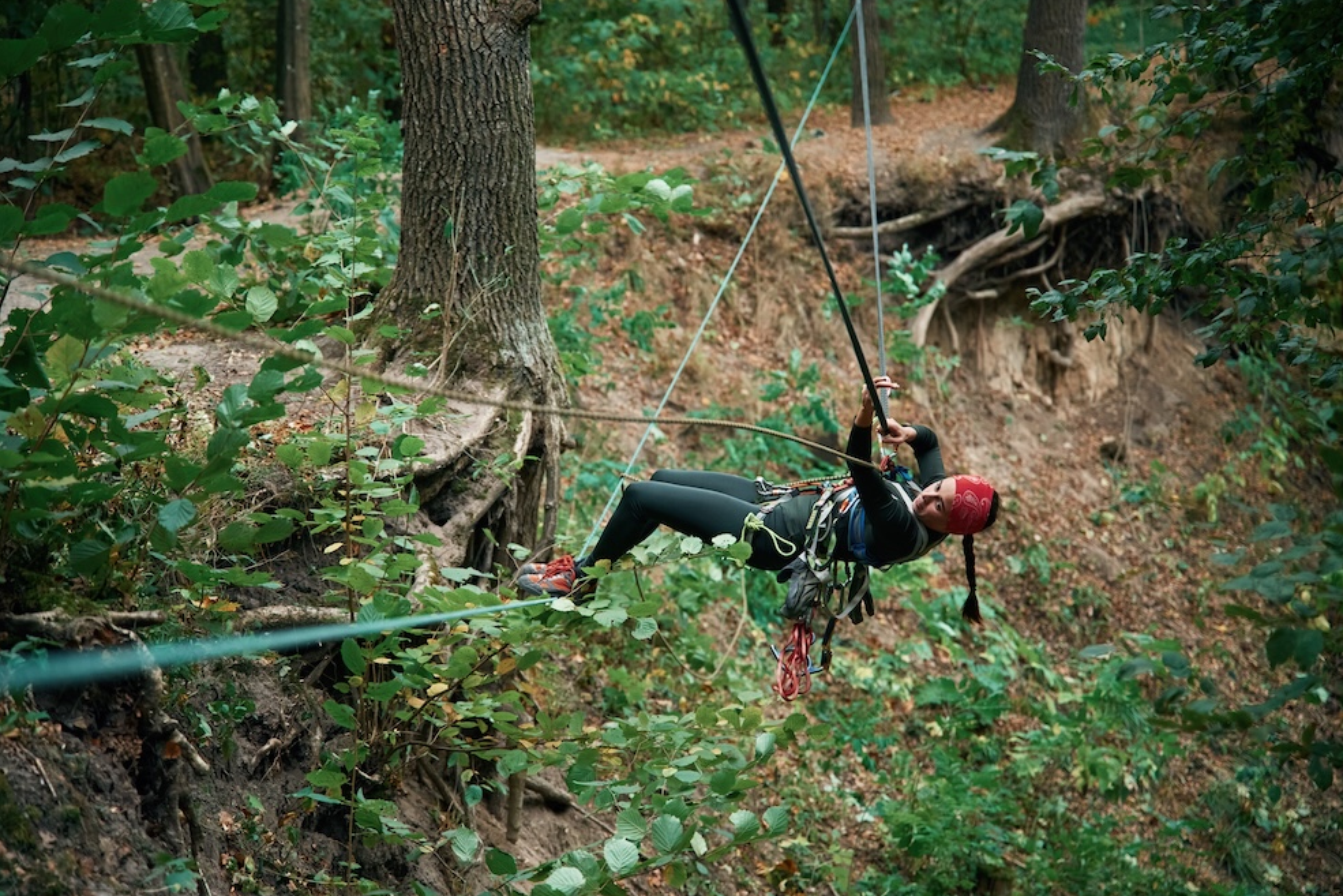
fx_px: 2649
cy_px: 451
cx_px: 674
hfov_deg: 28.4
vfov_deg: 19.2
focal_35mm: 71
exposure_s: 1/320
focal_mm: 70
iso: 2000
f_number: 2.8
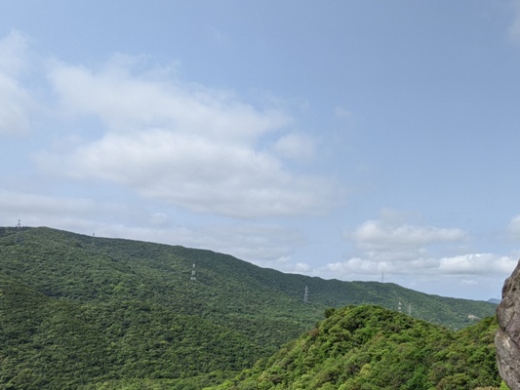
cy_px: 277
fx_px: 361
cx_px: 340
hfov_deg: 69.9
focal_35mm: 24
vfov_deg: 55.0
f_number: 2.2
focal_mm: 2.22
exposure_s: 1/1269
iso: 43
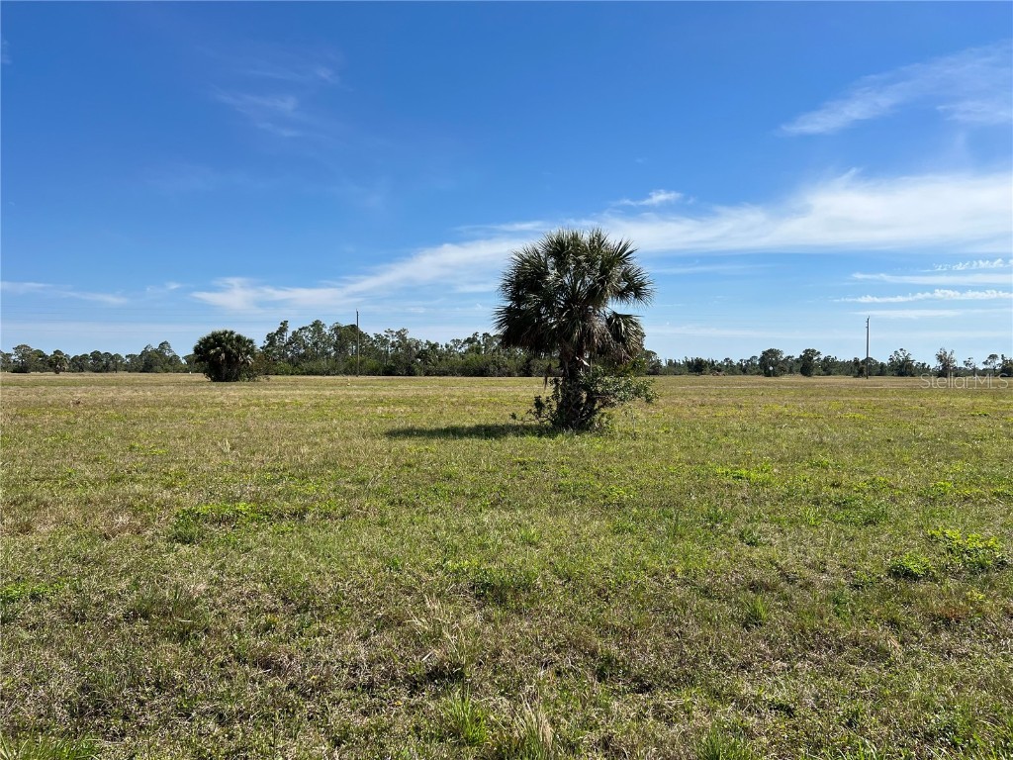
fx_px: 761
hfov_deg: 67.3
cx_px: 506
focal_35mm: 26
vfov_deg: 53.1
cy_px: 380
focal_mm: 5.7
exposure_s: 1/6211
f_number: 1.5
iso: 50
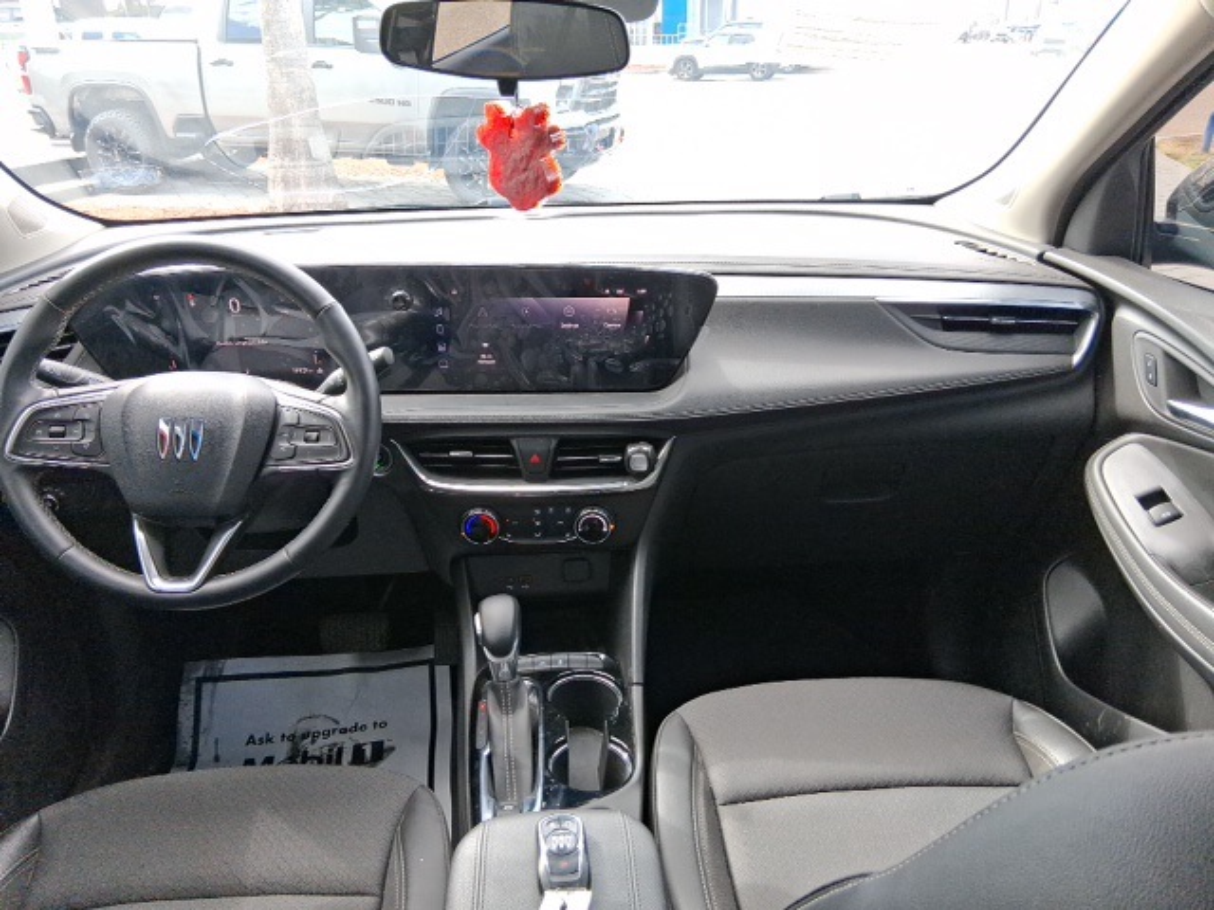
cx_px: 607
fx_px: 912
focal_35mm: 26
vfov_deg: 53.1
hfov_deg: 67.3
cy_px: 455
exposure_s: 1/120
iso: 73
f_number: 1.8
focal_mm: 3.98
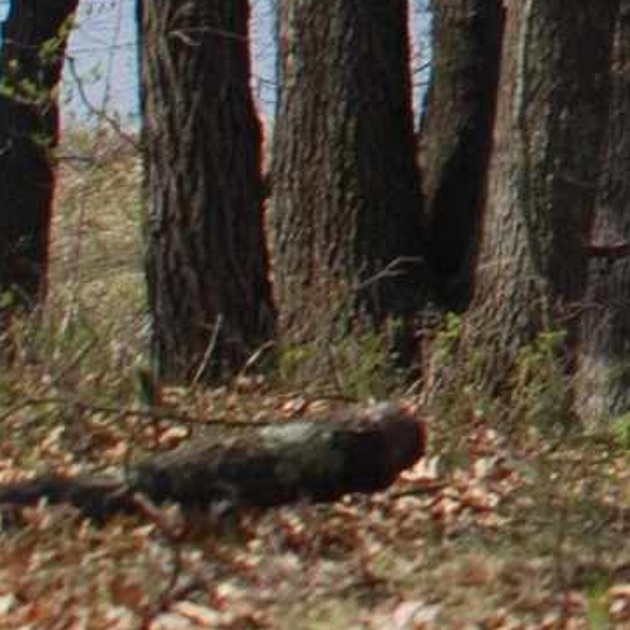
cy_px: -855
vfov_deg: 4.0
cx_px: 2675
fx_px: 8957
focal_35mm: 435
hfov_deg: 3.8
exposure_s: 1/160
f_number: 6.3
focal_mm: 40
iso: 100
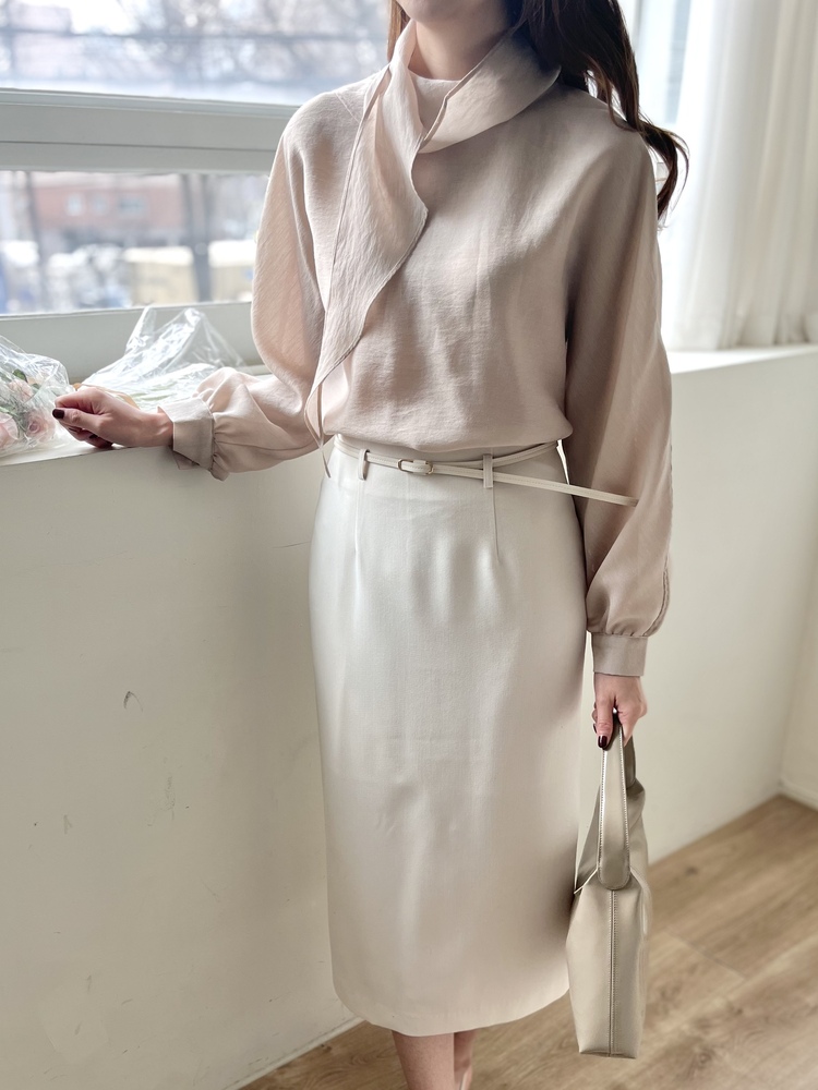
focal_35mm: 26
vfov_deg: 67.3
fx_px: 819
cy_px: 545
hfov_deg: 53.1
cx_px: 409
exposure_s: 1/139
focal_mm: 5.1
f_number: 1.6
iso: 32
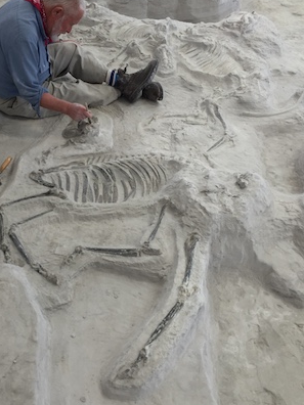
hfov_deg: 36.6
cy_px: 212
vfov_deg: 47.8
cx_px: 117
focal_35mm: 39
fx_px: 457
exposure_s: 1/60
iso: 32
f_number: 2.2
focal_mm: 4.15
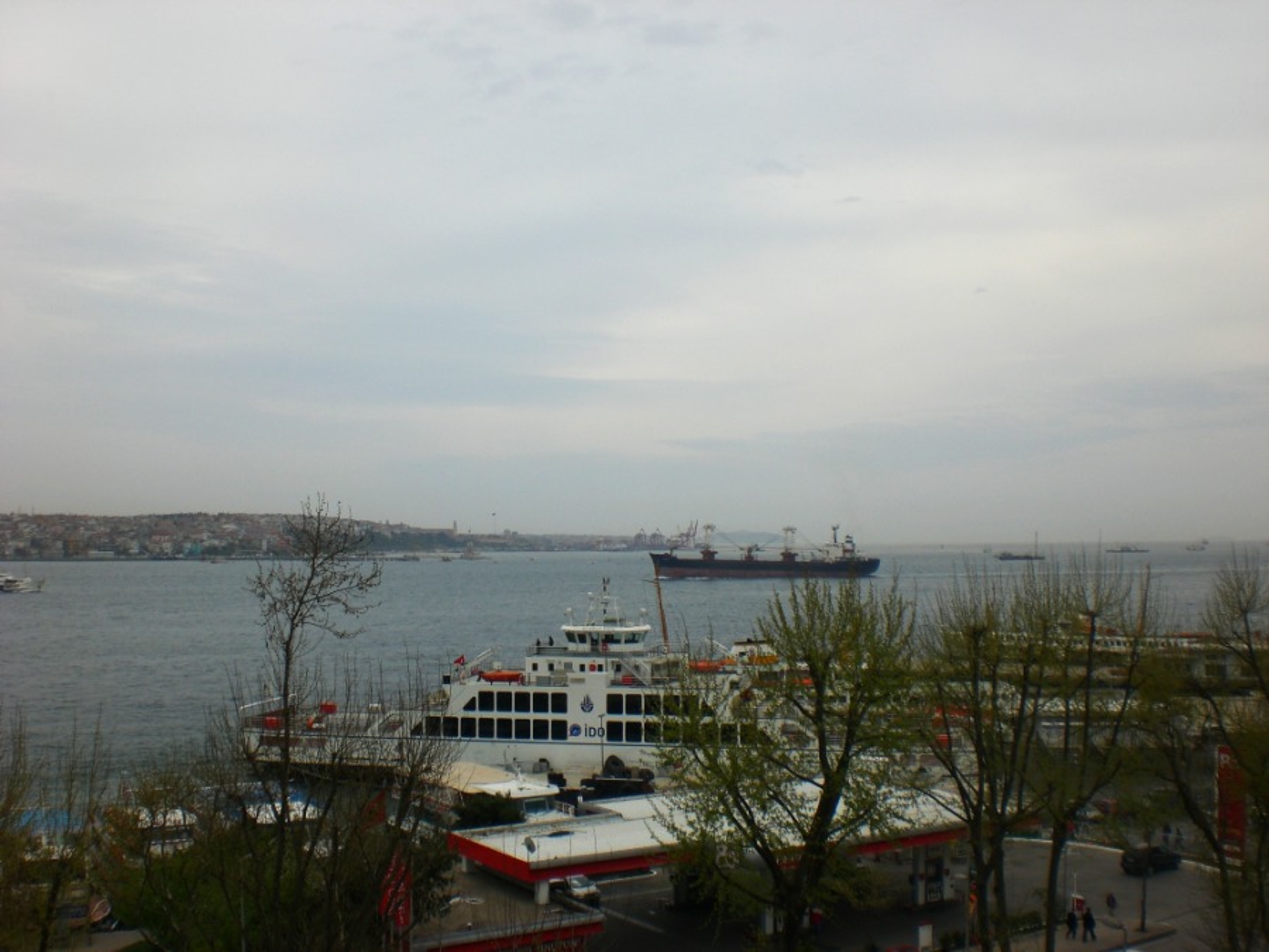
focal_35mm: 38
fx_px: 1393
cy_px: 476
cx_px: 634
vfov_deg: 37.7
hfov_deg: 49.0
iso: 50
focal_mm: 6.3
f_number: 4.4
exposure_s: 1/640
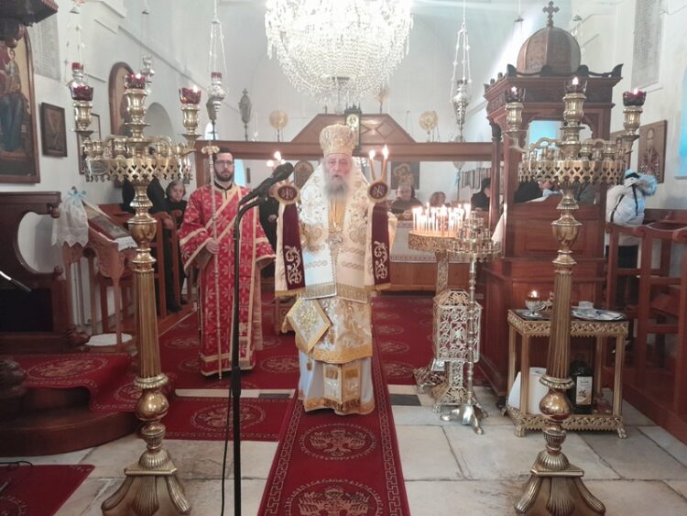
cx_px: 344
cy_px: 258
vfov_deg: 51.4
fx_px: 536
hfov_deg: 65.3
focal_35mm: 27
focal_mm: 4
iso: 400
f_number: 1.8
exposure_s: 1/33
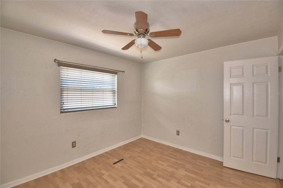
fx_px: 118
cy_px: 94
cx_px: 142
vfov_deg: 77.3
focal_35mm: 15
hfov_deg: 100.4
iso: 640
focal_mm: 10
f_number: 4.5
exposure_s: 1/30
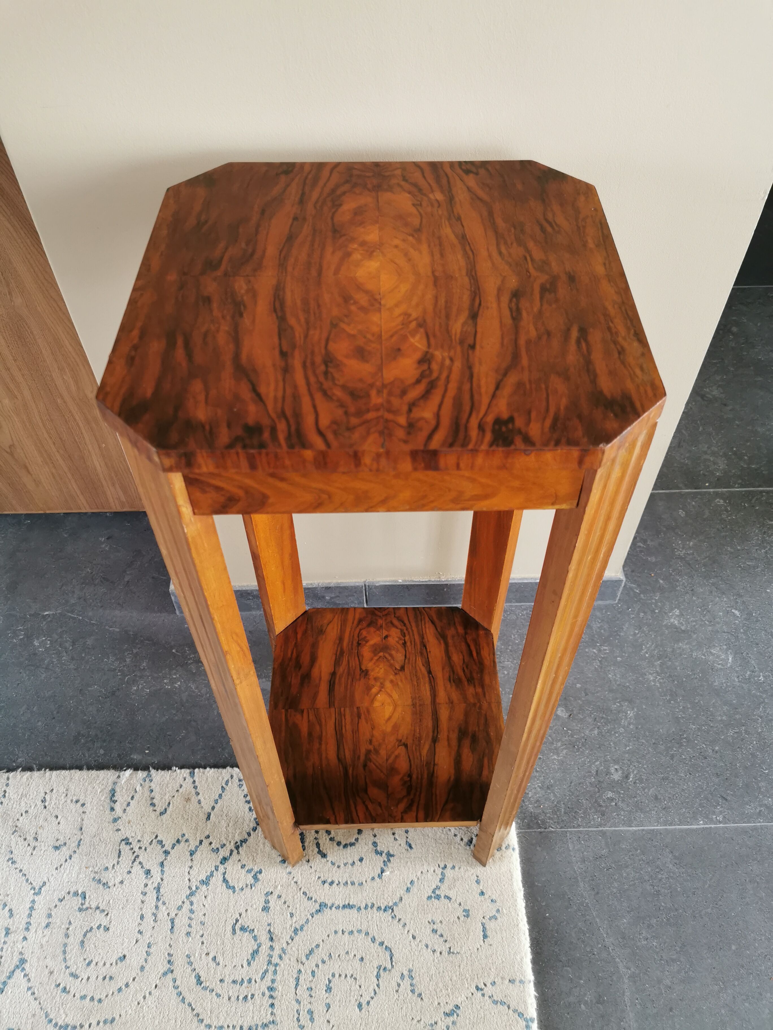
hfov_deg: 51.4
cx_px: 386
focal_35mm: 27
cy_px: 515
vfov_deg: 65.3
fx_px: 804
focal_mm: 5.56
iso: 200
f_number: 1.6
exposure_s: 1/120
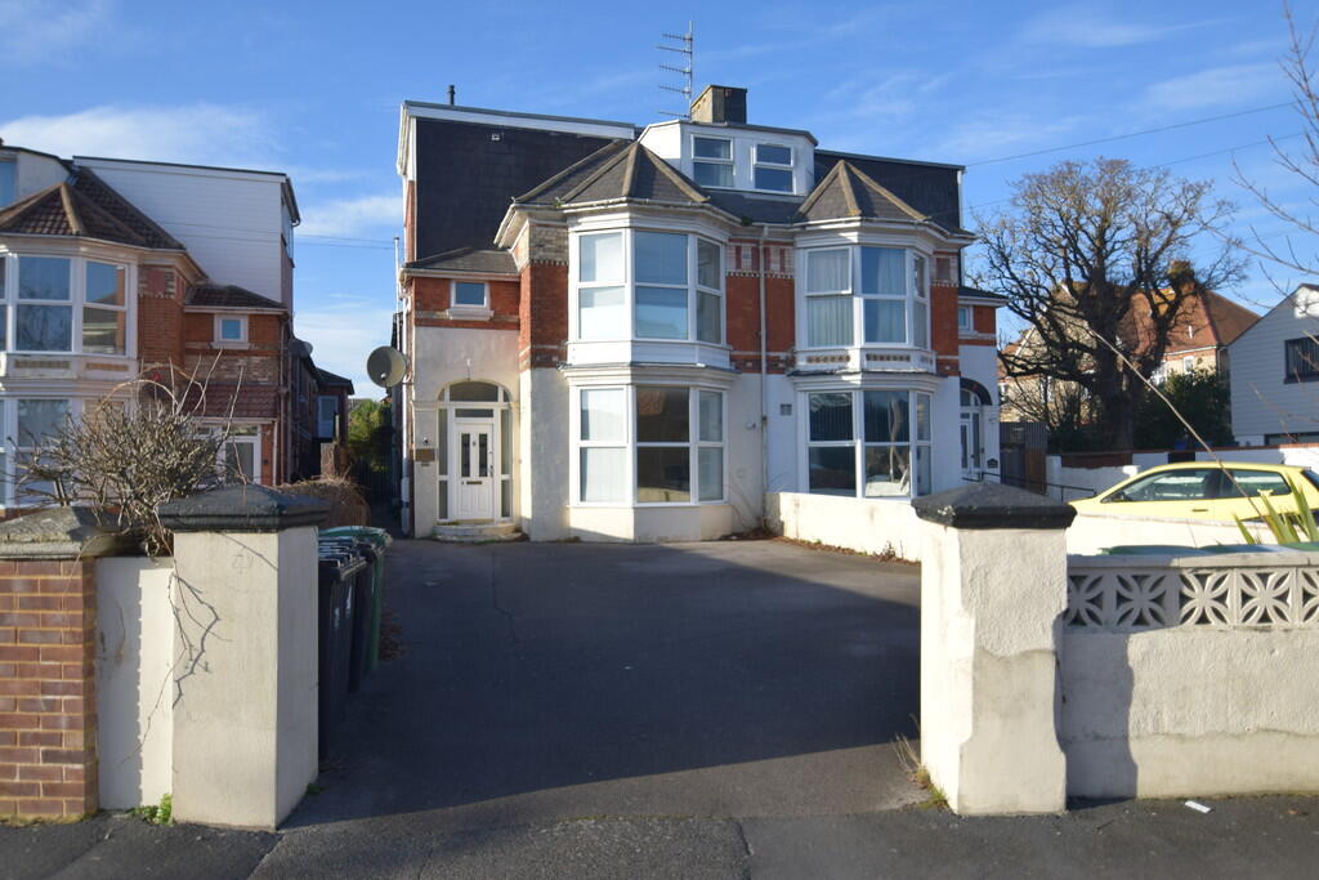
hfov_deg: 73.7
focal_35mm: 24
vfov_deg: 53.1
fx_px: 879
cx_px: 660
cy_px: 440
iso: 200
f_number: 2.8
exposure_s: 1/2000
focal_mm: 16
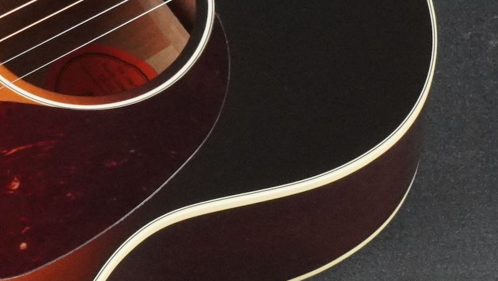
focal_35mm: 206
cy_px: 54
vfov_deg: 5.9
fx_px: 2720
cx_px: 246
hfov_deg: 10.5
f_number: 11
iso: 3200
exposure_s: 1/60
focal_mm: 35
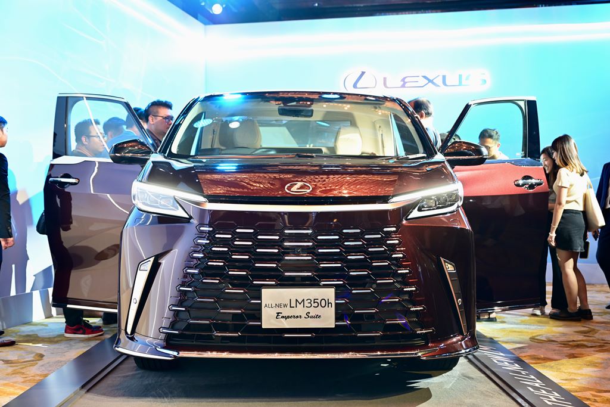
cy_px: 204
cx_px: 305
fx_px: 712
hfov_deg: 46.4
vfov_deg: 31.9
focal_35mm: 42
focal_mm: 42
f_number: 3.2
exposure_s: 1/80
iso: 1000
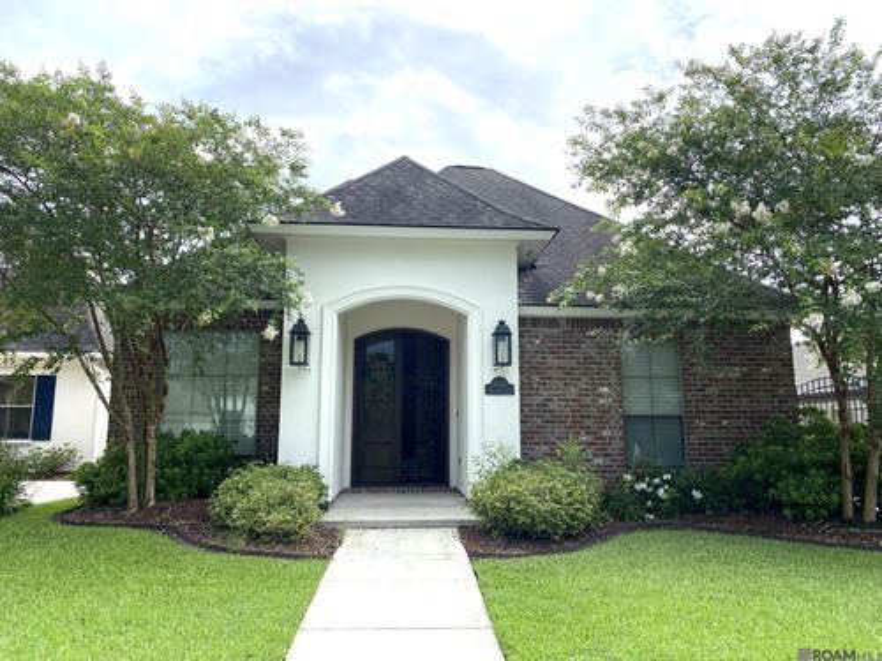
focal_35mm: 26
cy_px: 330
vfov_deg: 53.1
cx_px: 441
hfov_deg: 67.3
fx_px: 662
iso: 32
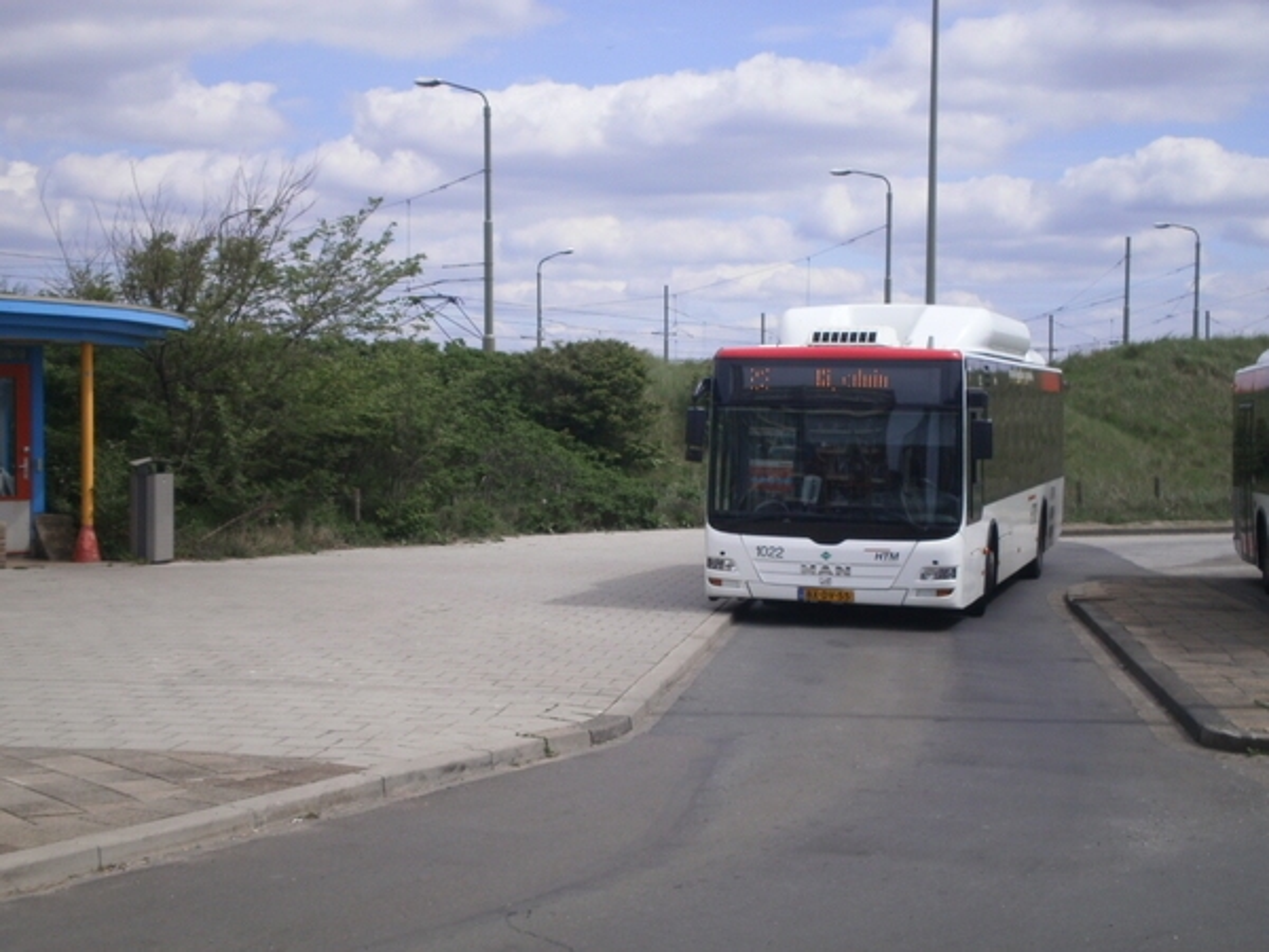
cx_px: 634
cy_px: 476
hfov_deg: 32.7
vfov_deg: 24.8
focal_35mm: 59
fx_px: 2163
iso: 100
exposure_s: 1/800
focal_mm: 10.3
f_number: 5.9
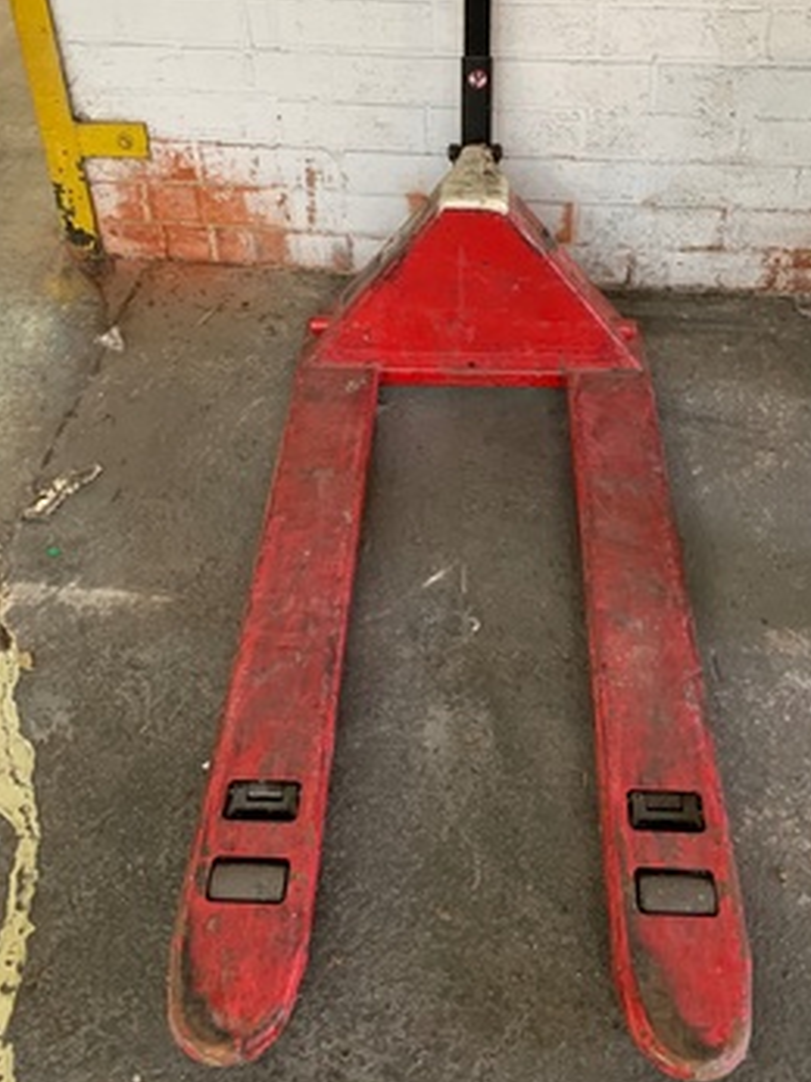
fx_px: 1125
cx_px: 446
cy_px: 368
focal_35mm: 36
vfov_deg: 50.5
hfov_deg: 39.6
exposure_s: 1/60
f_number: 1.8
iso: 320
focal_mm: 4.25
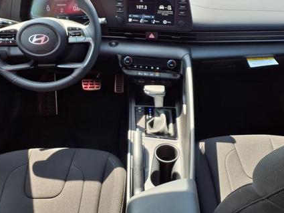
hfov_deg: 56.8
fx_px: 263
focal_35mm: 32
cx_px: 148
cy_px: 94
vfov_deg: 44.1
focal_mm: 3.58
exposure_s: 1/125
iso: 40
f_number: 1.9
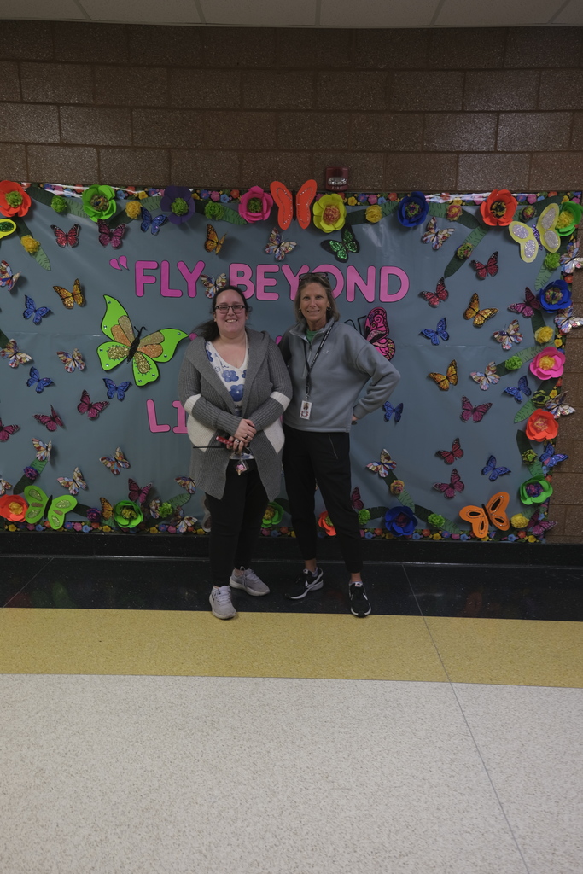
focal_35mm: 24
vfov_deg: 73.7
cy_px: 437
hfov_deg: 53.1
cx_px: 292
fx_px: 583
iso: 160
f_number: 4
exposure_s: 1/10
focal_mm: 16
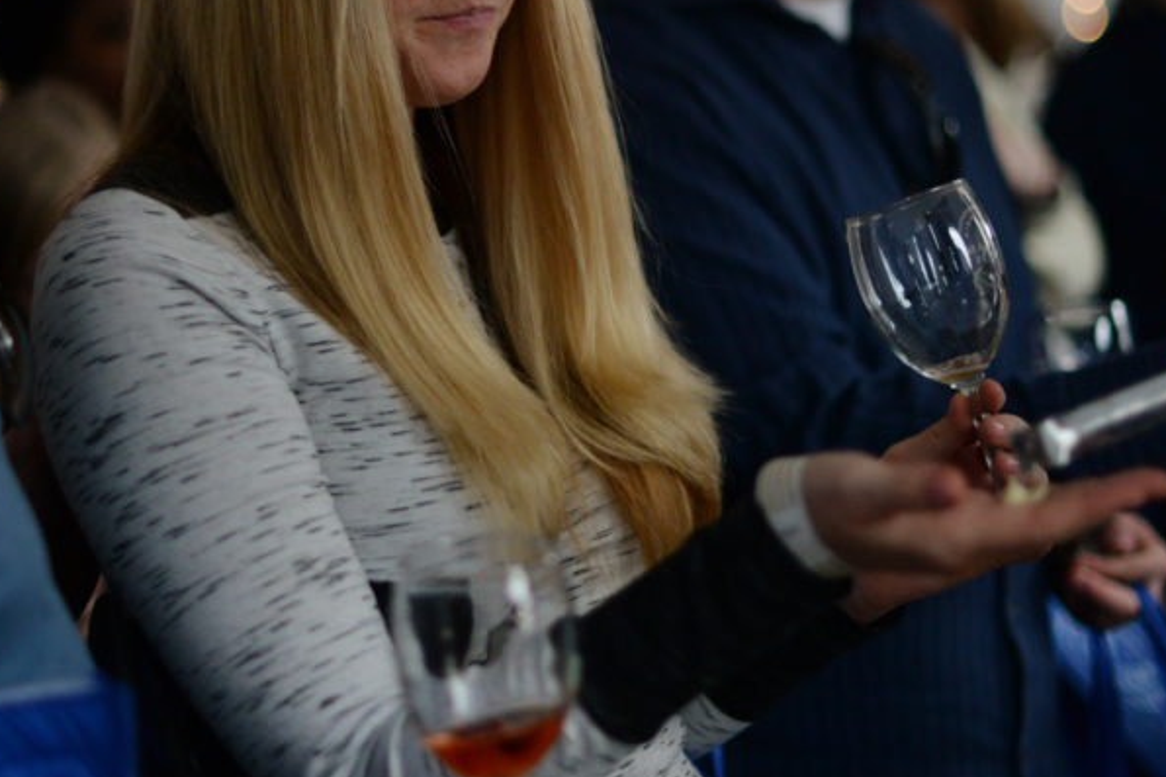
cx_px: 471
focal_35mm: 86
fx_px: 2785
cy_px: 301
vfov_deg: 15.9
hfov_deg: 23.6
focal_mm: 50
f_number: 1.4
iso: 1250
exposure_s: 1/2500
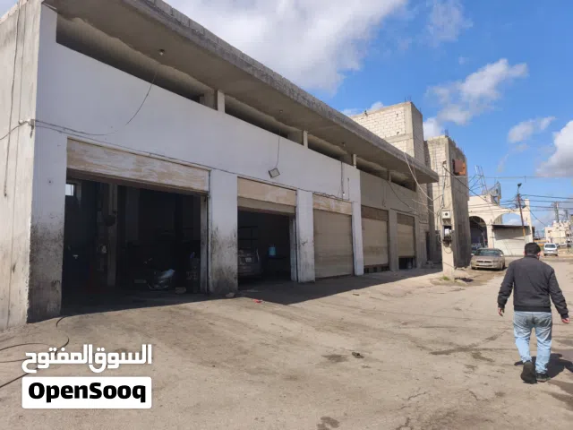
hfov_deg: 73.9
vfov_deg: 58.9
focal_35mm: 23
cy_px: 215
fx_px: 381
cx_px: 286
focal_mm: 6.57
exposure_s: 1/3329
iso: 50
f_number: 1.6
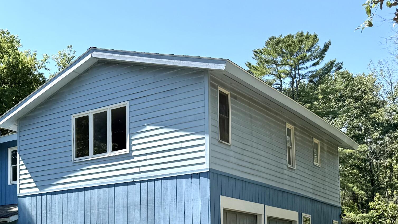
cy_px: 232
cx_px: 41
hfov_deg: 37.3
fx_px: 549
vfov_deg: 22.1
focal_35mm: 52
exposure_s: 1/2370
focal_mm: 6.76
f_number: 1.78
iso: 80
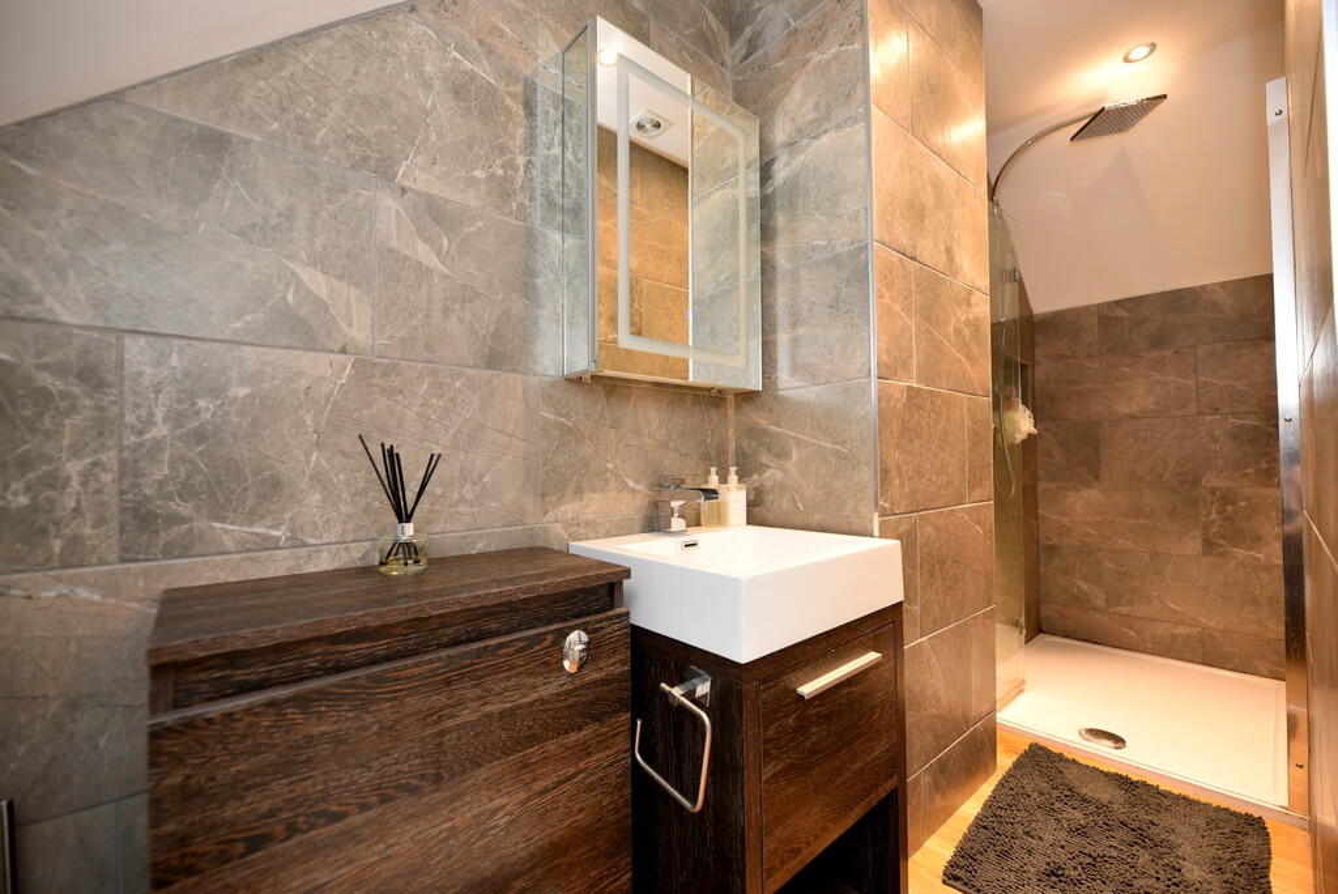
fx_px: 521
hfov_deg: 104.2
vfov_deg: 81.3
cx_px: 669
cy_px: 447
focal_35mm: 14
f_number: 2.8
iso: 800
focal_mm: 14
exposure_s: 1/60
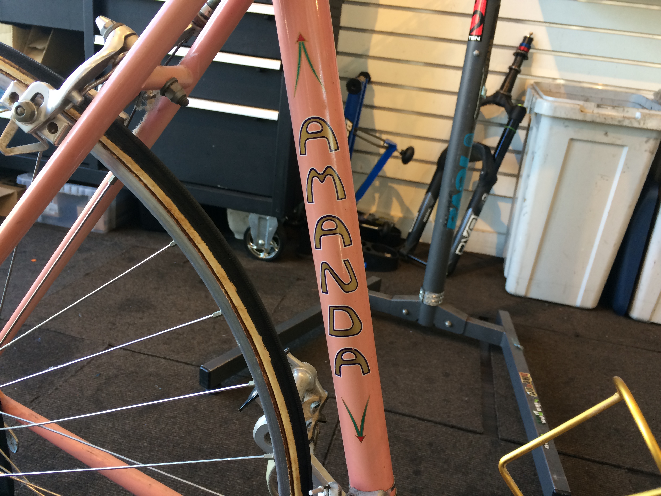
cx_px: 330
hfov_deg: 61.7
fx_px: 554
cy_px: 248
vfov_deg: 48.2
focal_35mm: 29
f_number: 2.2
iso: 50
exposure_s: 1/33
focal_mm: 4.15
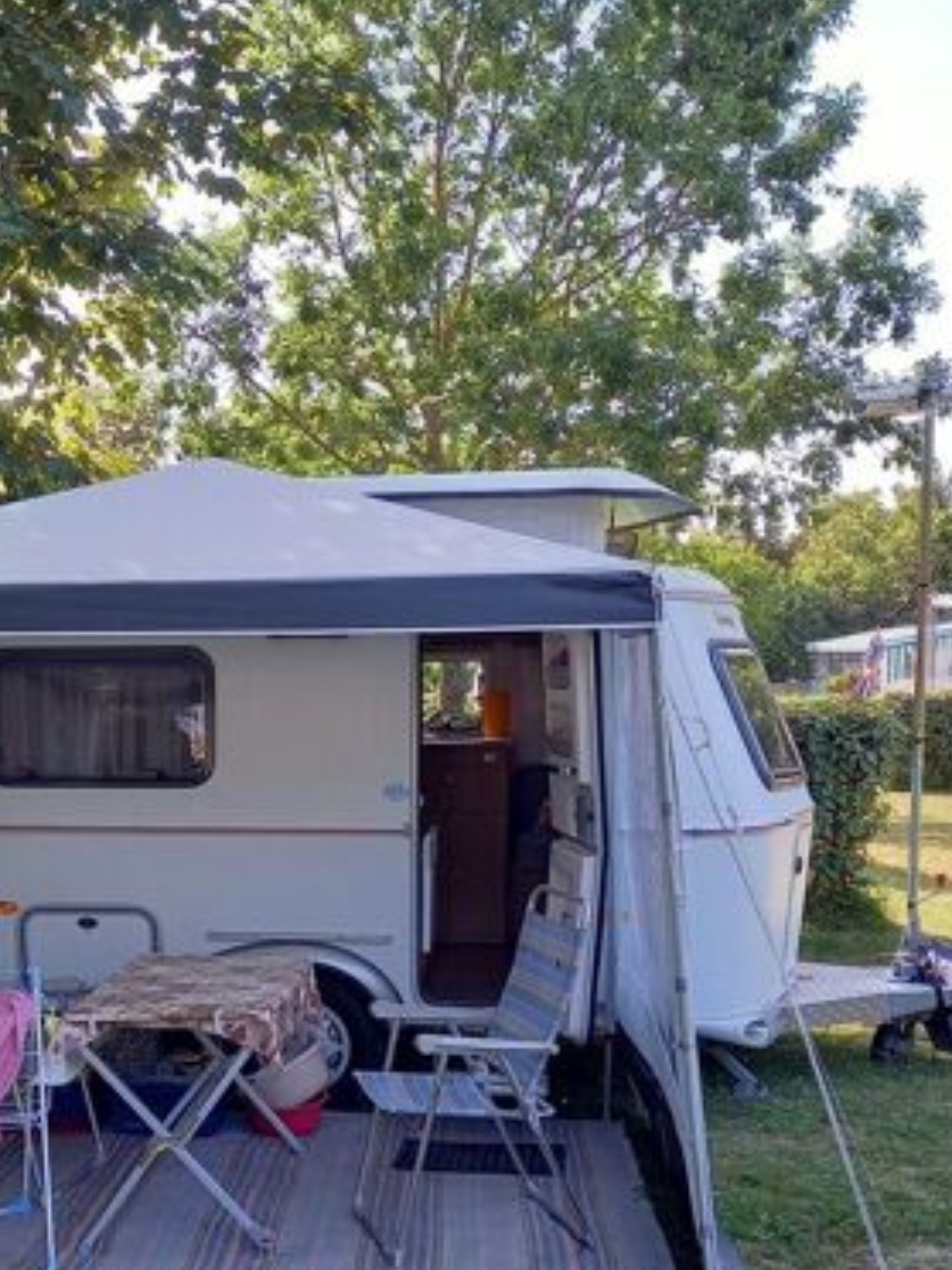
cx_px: 266
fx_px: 1577
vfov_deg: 43.0
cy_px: 884
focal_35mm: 43
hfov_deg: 33.1
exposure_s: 1/123
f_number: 1.8
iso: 50
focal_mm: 4.65
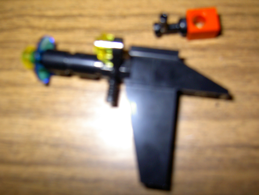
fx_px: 254
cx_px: 130
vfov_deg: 41.8
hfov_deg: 54.0
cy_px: 98
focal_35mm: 34
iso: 100
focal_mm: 5.6
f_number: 2.8
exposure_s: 1/60
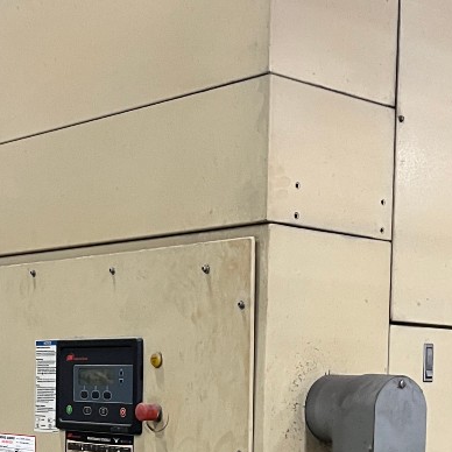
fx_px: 1167
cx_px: 189
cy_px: 385
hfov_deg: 21.9
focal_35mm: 79
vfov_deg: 21.5
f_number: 1.5
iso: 640
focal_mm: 5.7
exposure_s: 1/40
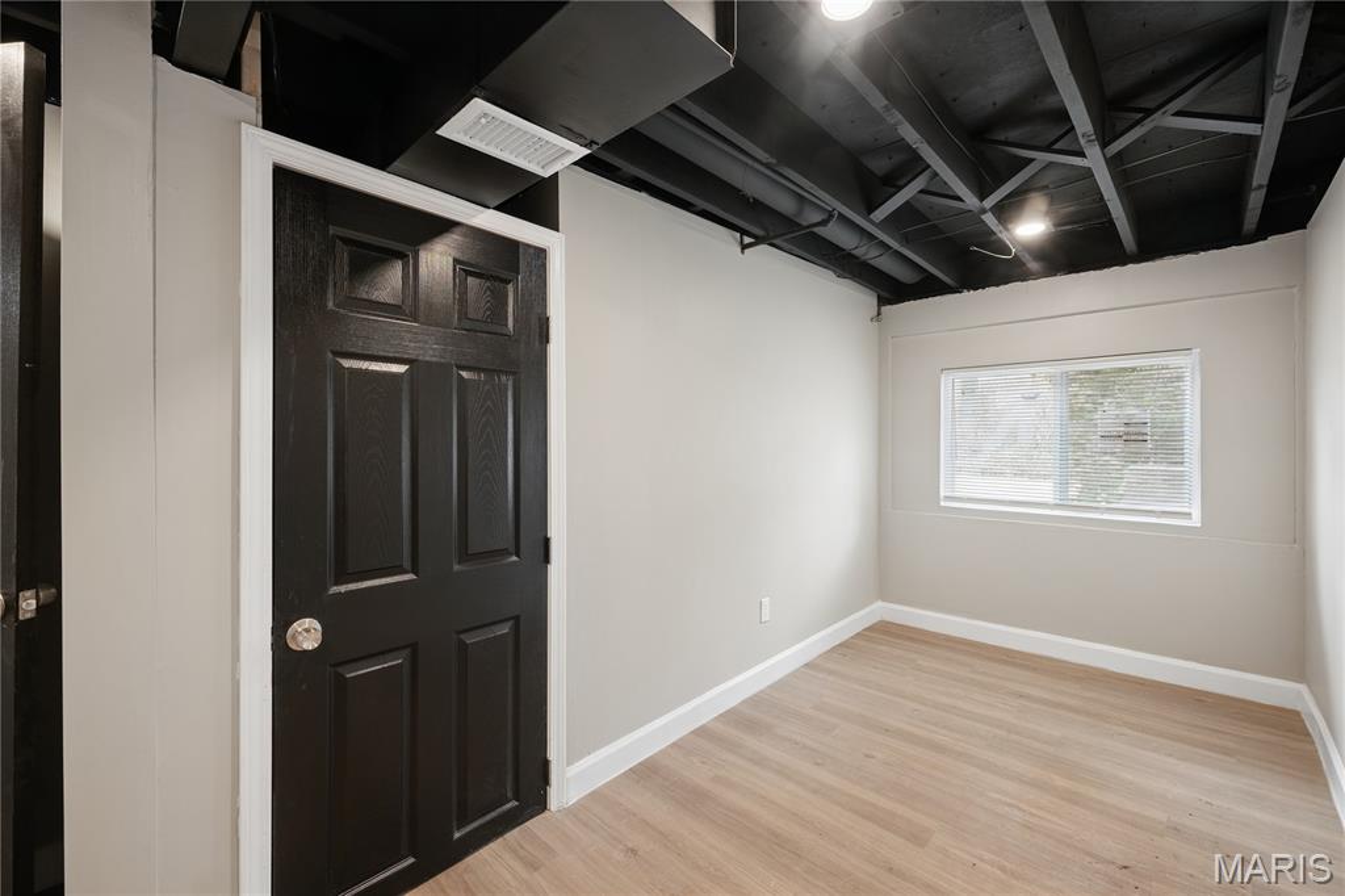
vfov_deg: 81.2
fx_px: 523
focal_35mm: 14
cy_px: 448
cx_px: 672
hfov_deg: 104.3
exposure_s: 1/8
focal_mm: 14
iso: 400
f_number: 8
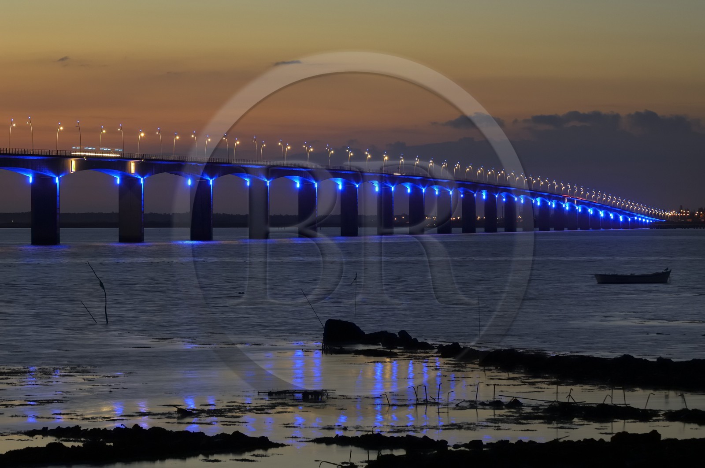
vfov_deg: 8.7
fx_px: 3080
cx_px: 352
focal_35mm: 158
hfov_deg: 13.1
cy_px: 234
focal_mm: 105
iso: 100
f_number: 5.6
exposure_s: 1.3
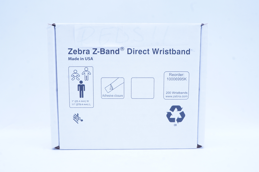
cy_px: 86
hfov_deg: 53.2
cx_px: 130
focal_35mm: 36
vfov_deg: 36.8
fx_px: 259
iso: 400
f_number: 13
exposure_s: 1/10
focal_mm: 24
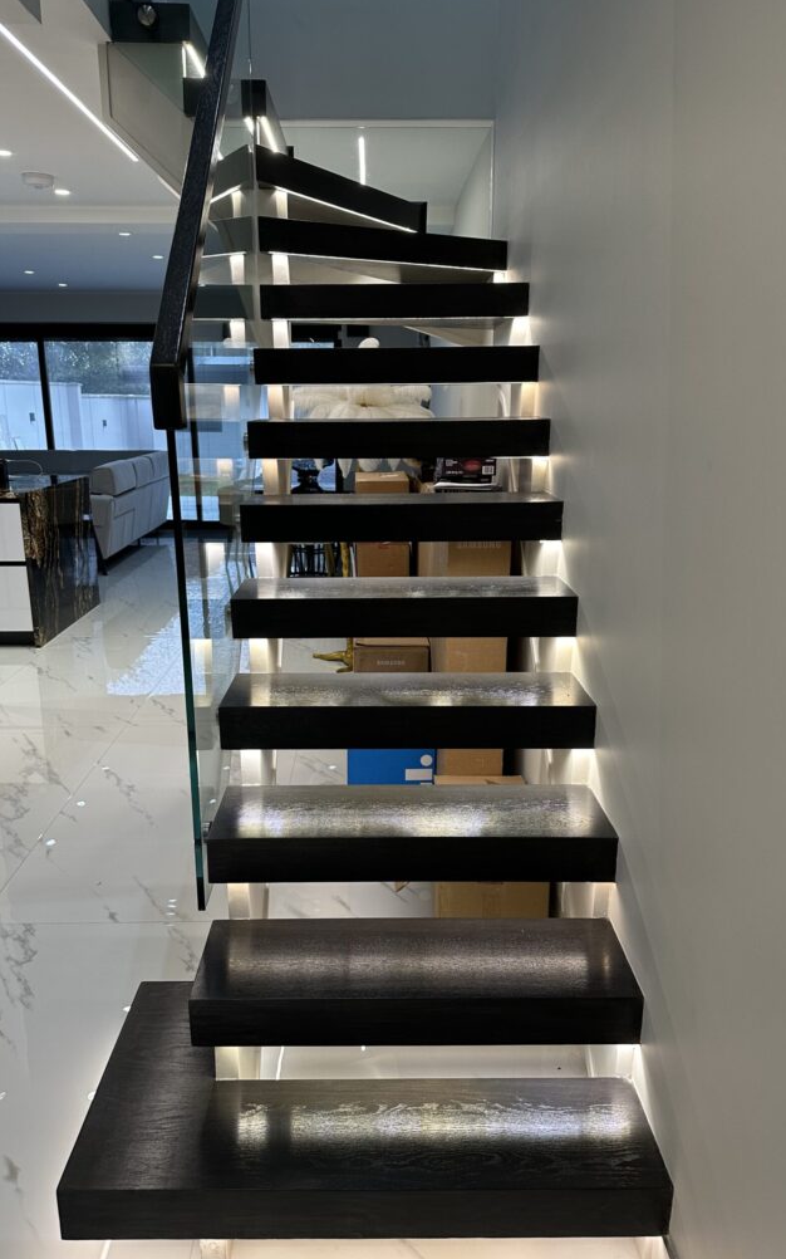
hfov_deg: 47.6
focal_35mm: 26
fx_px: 891
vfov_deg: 70.4
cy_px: 637
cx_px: 380
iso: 160
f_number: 1.78
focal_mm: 6.86
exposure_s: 1/100
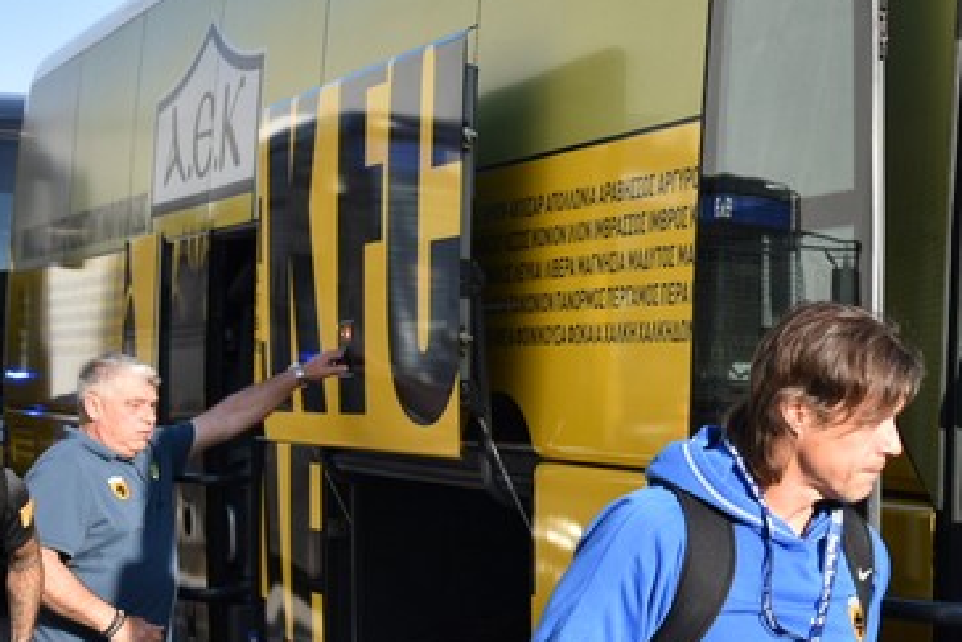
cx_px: 991
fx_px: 2486
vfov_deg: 14.7
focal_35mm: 93
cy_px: 448
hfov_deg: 21.1
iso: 450
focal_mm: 44
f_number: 6.3
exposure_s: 1/640
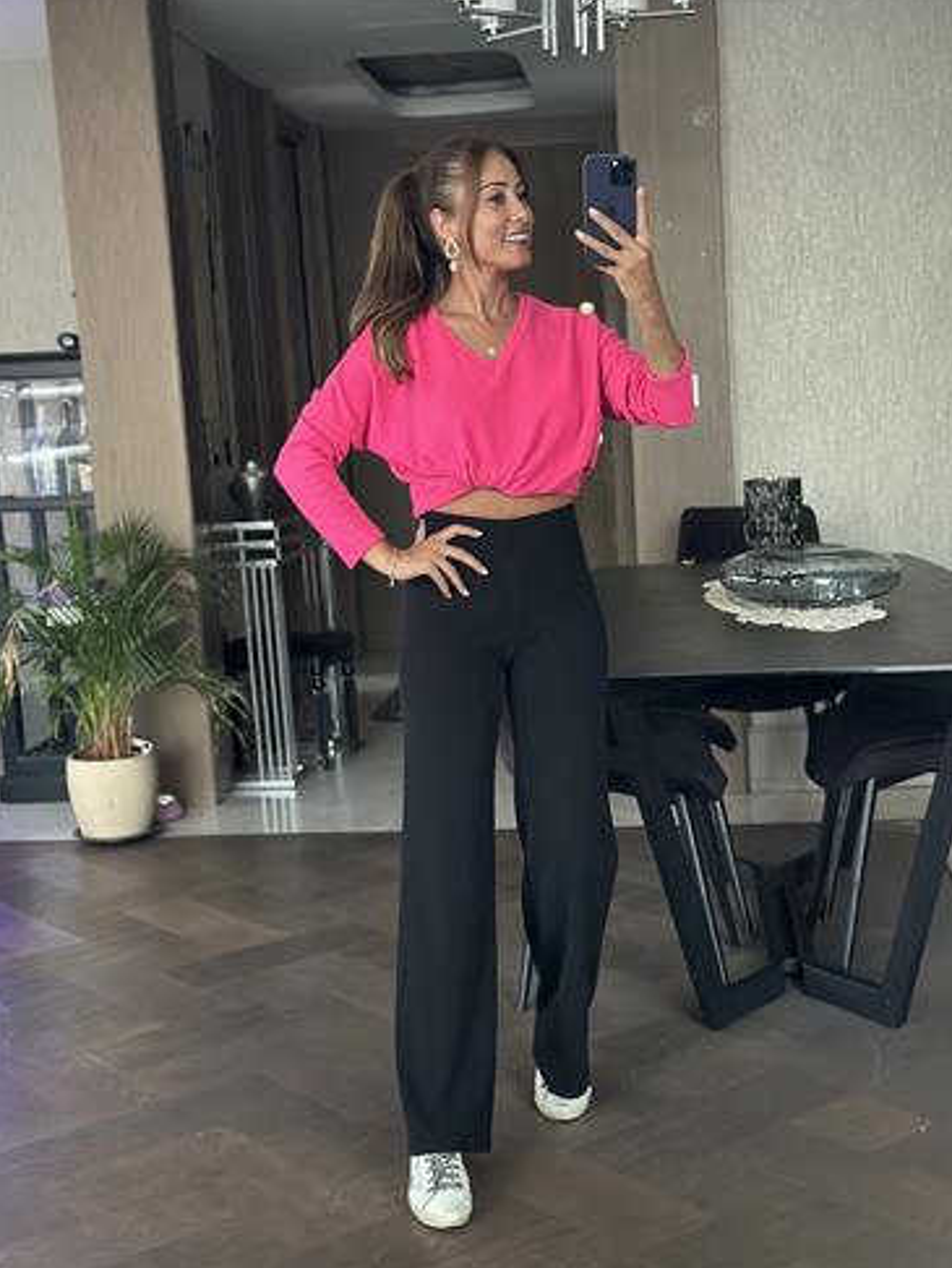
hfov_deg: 29.1
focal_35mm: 50
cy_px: 644
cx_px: 488
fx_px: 1832
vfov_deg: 38.2
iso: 800
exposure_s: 1/32
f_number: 1.78
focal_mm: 6.86
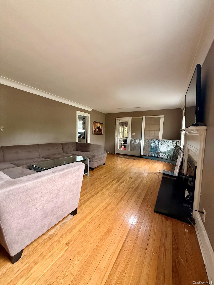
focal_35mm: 14
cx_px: 107
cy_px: 142
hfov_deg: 85.7
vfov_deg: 102.1
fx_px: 115
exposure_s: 1/60
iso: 320
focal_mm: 2.22
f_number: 2.2
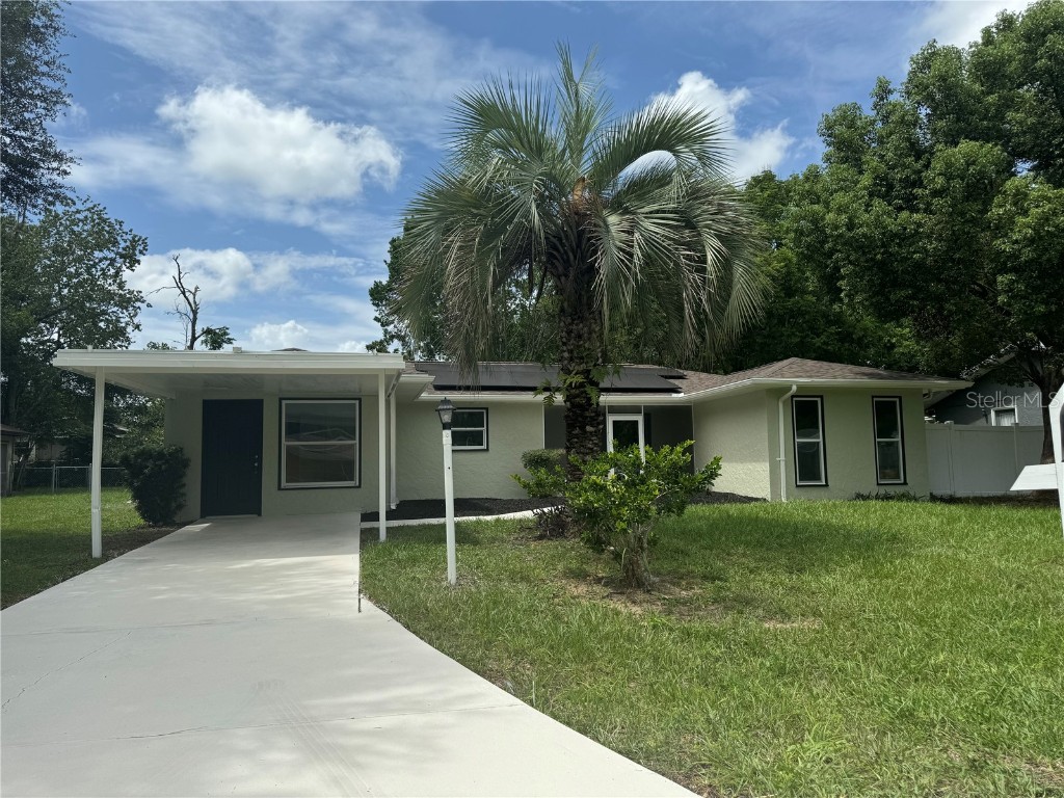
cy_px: 399
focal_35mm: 24
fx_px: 738
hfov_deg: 71.6
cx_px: 532
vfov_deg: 56.8
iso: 80
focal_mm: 6.76
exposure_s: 1/6410
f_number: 1.78
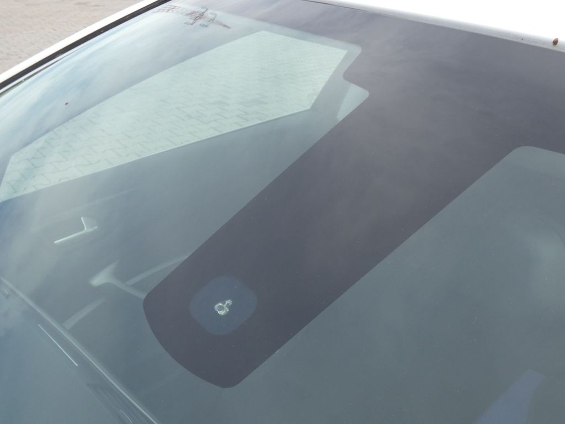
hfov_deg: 51.4
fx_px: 588
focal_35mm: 36
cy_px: 212
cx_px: 282
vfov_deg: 39.7
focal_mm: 6.5
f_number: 6.3
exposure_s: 1/100
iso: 80
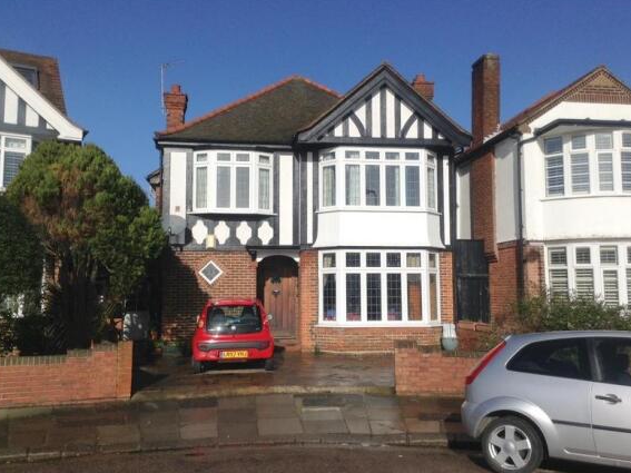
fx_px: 620
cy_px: 235
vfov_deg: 41.8
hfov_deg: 54.0
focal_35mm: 34
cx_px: 314
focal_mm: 3.3
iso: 32
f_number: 2.4
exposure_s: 1/2519
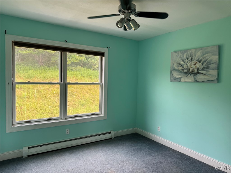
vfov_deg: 56.8
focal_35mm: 24
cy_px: 86
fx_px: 160
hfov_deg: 71.6
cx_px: 116
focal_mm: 6.76
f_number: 1.78
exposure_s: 1/121
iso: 64
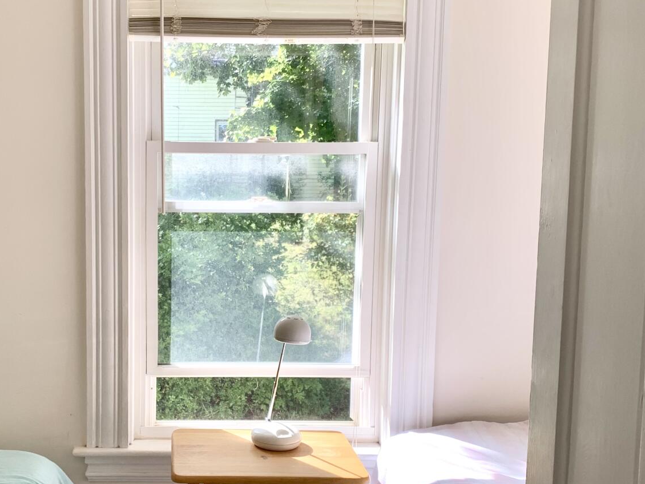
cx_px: 225
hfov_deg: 40.8
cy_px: 267
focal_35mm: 46
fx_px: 857
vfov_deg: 31.5
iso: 25
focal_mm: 4.25
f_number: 1.8
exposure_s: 1/139
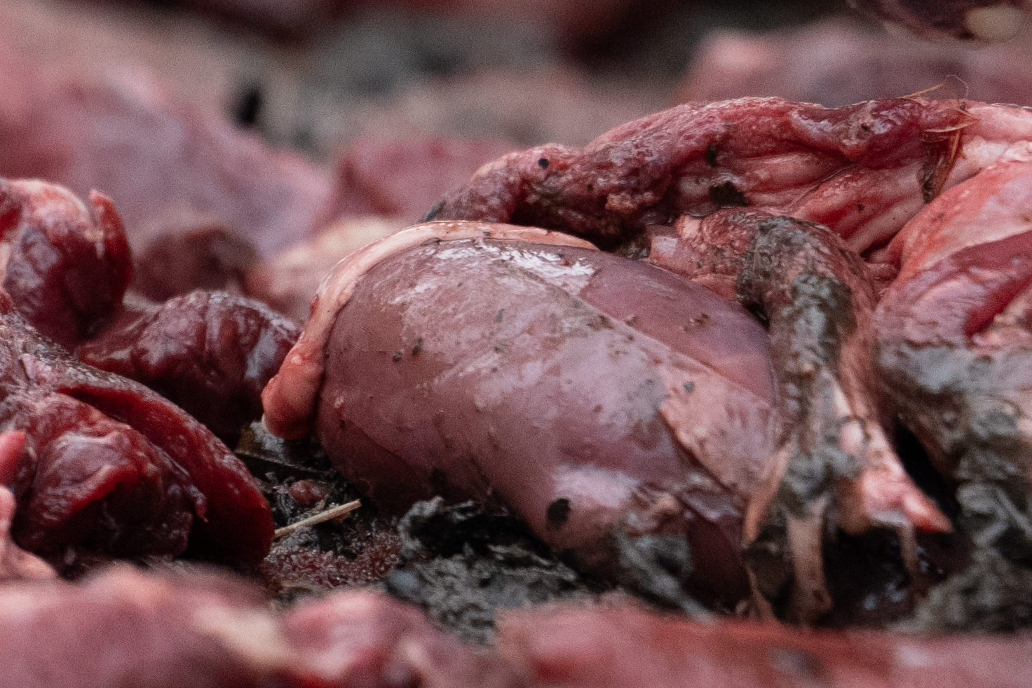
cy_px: -1050
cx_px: 2401
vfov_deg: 0.6
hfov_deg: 0.9
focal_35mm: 2243
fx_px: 64308
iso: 1250
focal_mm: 400
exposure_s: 1/1000
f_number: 2.8
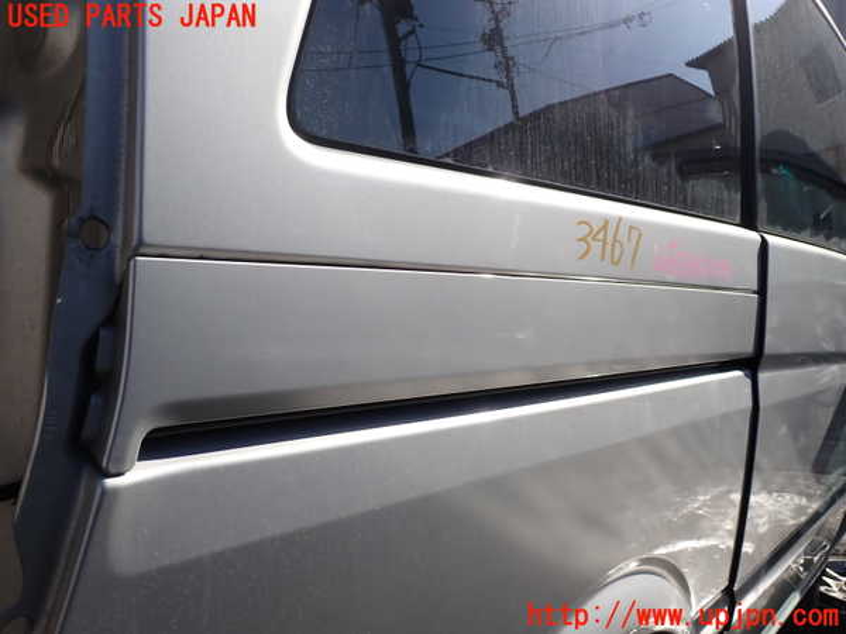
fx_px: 733
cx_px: 423
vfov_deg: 46.8
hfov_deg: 60.0
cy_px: 317
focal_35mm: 30
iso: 100
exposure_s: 1/200
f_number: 9
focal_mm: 5.4
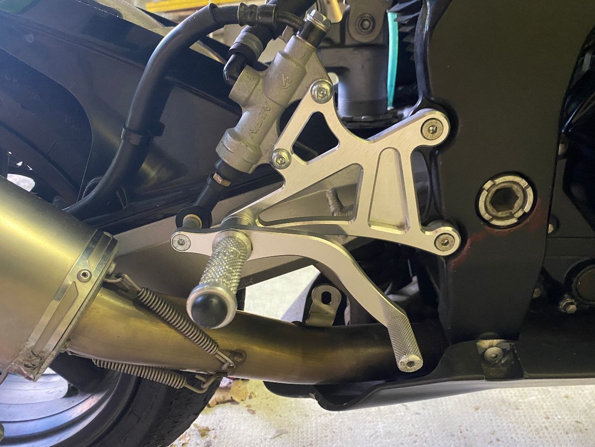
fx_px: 447
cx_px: 298
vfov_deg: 53.1
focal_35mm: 26
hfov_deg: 67.3
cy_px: 224
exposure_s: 1/25
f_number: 1.8
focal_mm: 4.25
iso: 500
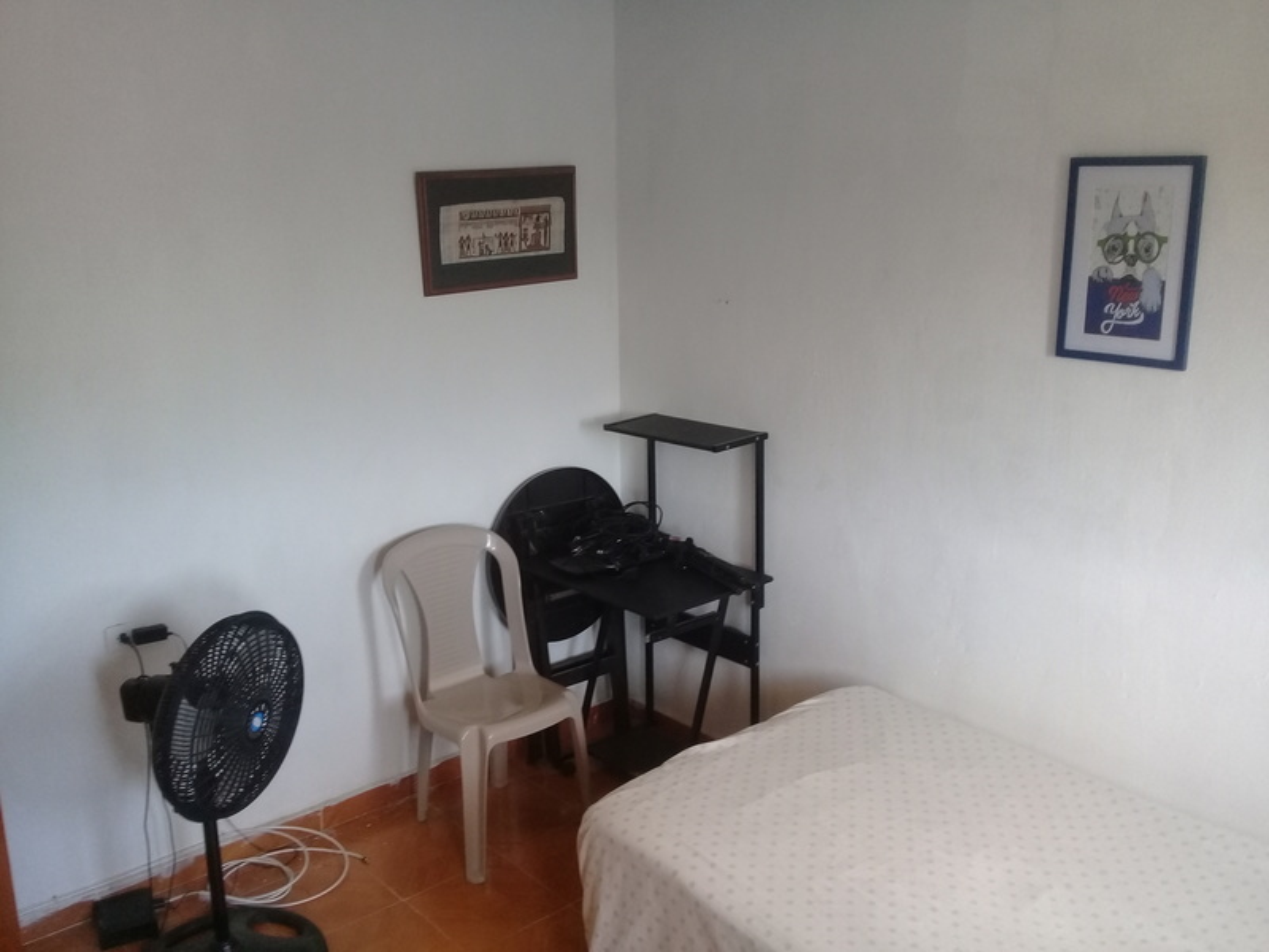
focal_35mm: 31
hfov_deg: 58.4
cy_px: 476
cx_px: 634
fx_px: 1136
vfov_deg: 45.4
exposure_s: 1/40
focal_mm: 3.3
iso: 100
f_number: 2.2
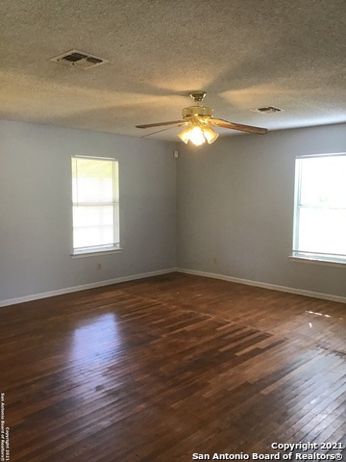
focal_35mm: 31
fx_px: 413
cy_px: 231
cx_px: 173
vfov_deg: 58.4
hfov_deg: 45.4
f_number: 2.4
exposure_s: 1/30
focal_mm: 3.3
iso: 80
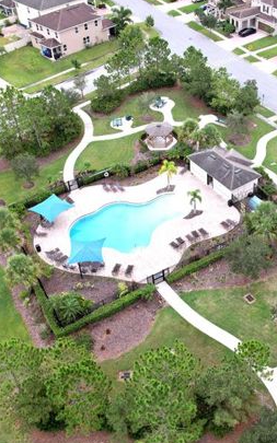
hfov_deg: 32.1
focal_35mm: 39
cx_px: 209
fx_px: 471
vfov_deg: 50.4
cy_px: 206
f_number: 2.8
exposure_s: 1/20
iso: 100
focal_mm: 8.38
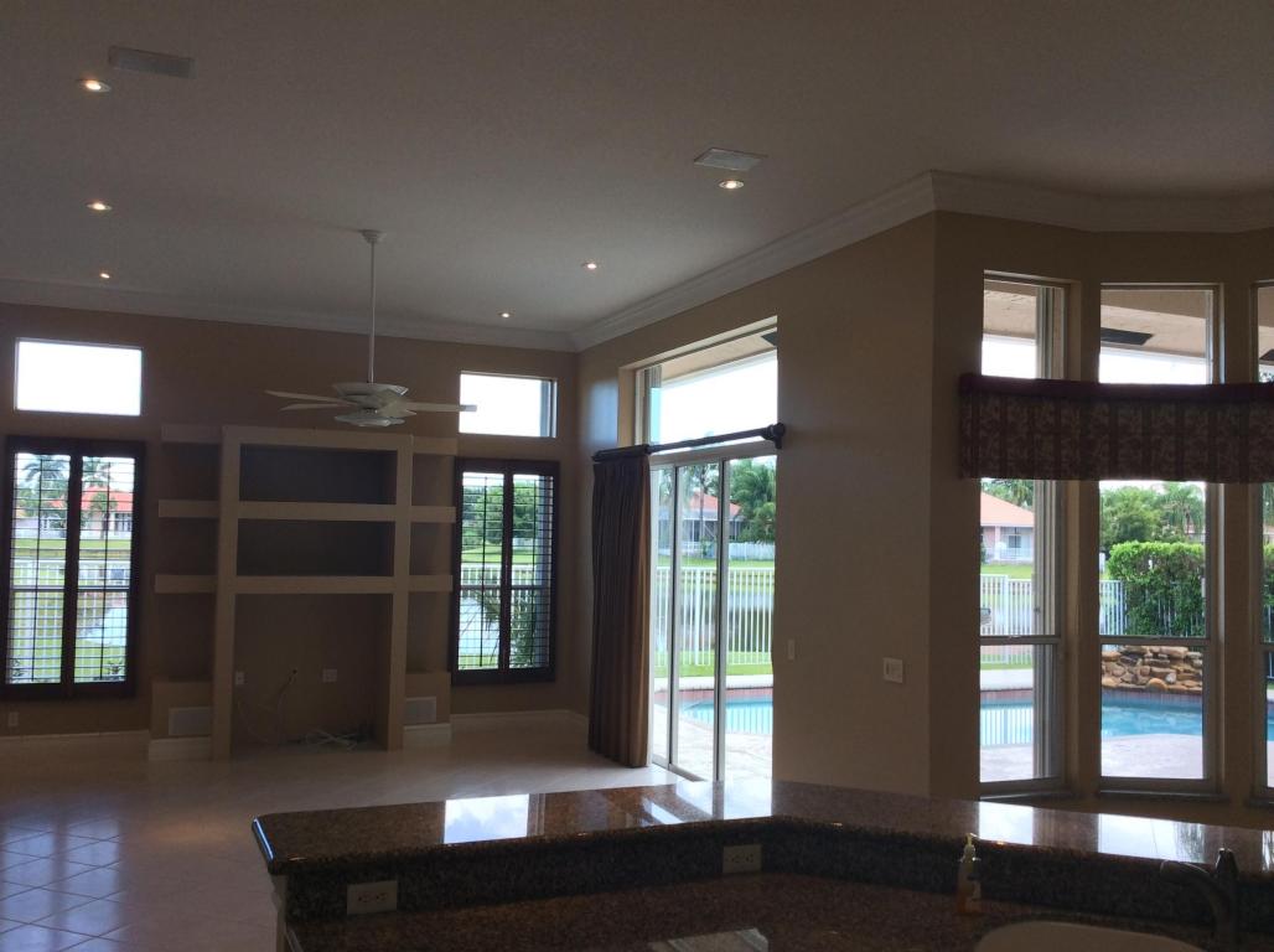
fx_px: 1213
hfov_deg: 55.4
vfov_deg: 42.8
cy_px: 476
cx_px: 637
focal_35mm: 33
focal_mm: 3.3
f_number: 2.4
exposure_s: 1/60
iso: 40
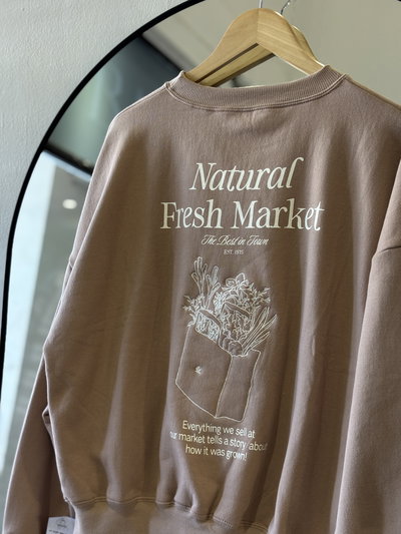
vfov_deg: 36.8
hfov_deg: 28.0
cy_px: 267
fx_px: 803
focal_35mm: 52
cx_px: 200
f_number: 1.6
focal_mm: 5.96
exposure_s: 1/50
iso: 50
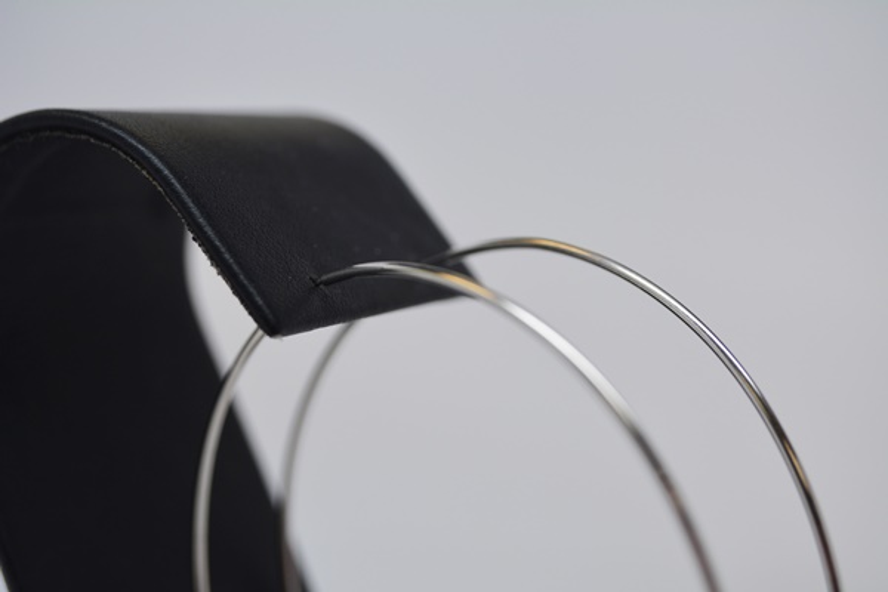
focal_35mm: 45
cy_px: 296
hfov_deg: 43.6
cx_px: 444
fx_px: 1110
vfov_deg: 29.9
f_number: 5.6
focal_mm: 30
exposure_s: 1/125
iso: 400
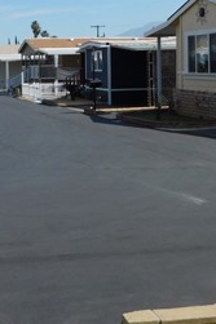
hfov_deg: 20.9
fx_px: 550
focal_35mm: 61
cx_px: -34
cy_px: 75
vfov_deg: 32.2
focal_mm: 4
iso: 125
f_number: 6
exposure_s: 1/640
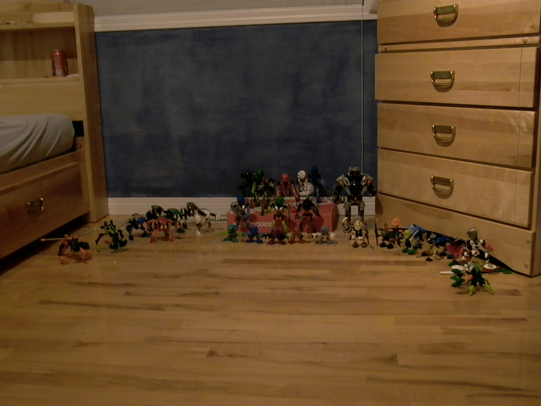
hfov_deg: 49.0
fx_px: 594
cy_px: 203
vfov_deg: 37.7
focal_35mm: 38
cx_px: 270
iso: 100
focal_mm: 8.19
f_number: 2.13
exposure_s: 1/8
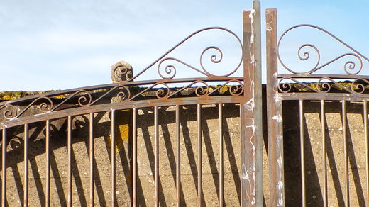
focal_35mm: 88
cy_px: 239
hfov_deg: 24.0
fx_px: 861
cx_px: 271
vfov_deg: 13.4
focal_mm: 7.6
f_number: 5.1
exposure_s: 1/300
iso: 100
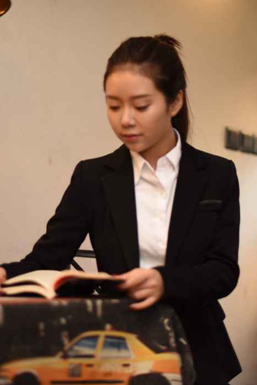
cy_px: 192
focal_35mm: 50
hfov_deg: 27.0
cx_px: 128
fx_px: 535
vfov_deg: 39.6
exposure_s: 1/200
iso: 400
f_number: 1.4
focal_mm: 50
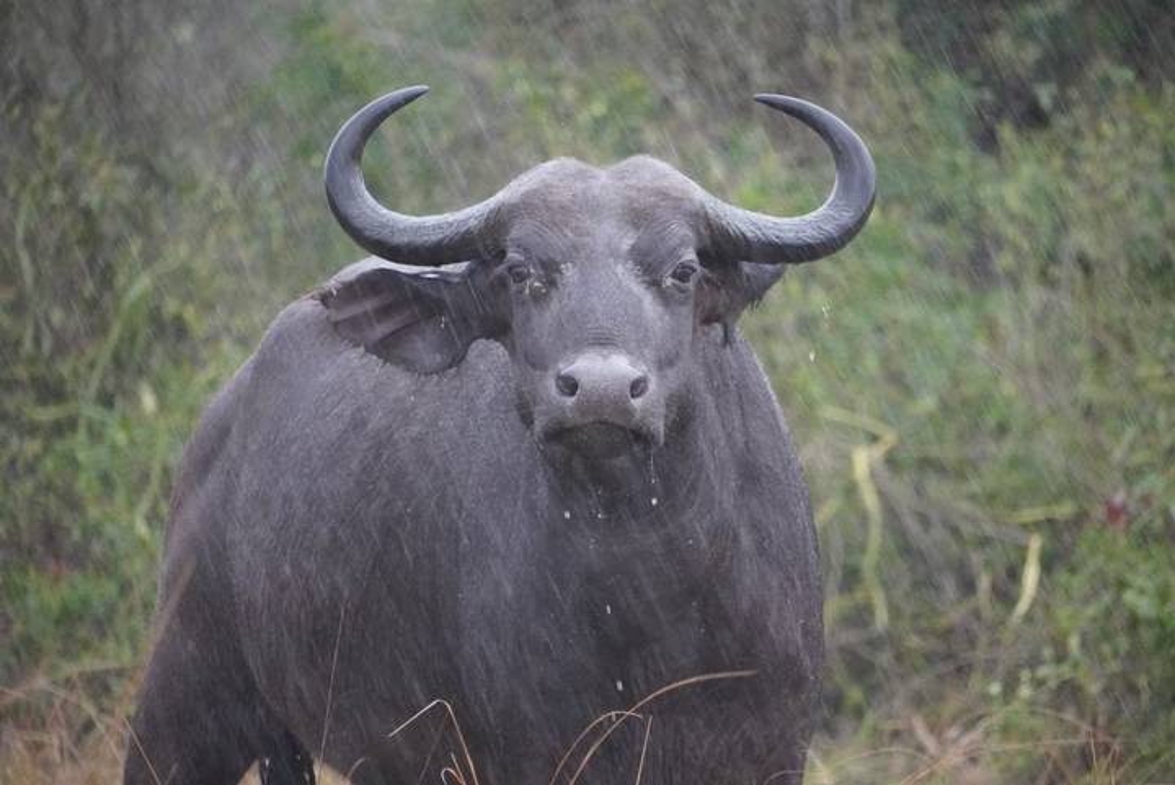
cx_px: 588
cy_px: 392
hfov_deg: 3.9
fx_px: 17145
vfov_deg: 2.6
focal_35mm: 525
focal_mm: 350
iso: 6400
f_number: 6.3
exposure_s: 1/200
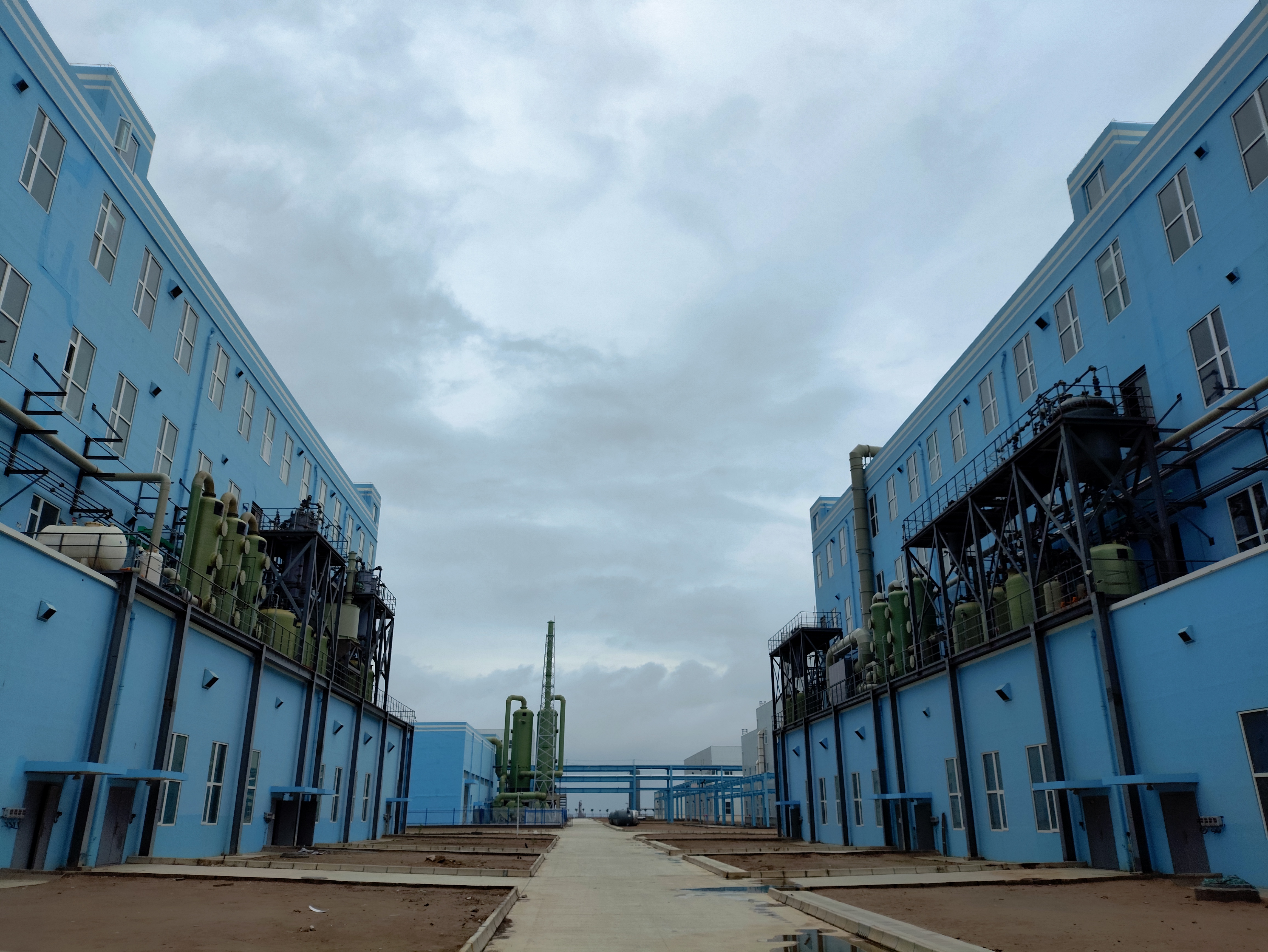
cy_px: 476
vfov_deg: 54.9
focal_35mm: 25
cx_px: 634
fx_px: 916
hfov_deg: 69.4
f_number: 1.79
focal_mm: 4.71
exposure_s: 1/1360
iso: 50
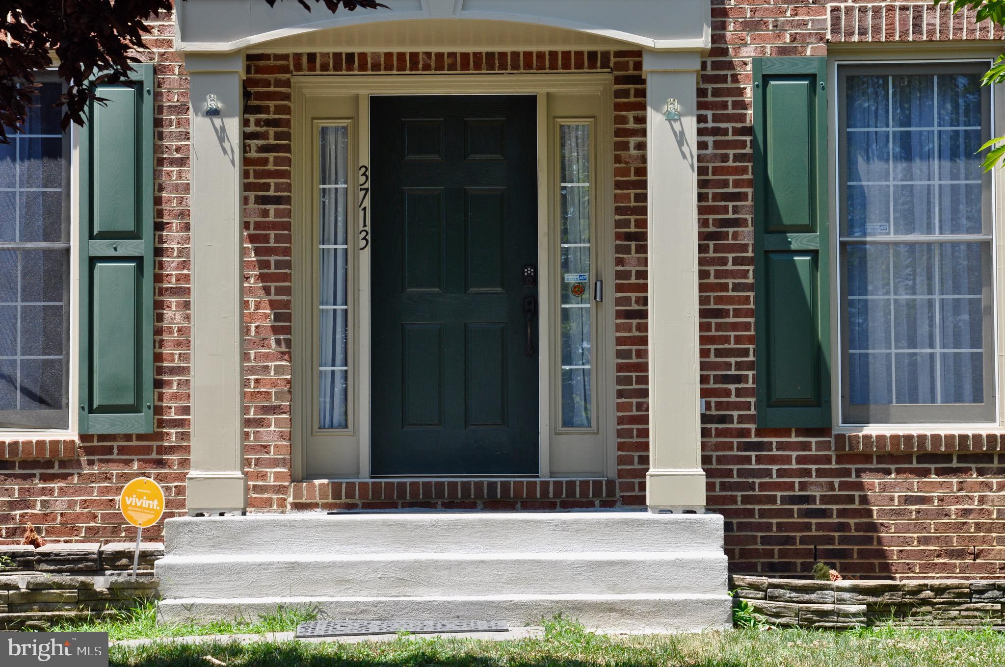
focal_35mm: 99
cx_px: 502
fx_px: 2760
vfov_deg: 13.8
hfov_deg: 20.6
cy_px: 334
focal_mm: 66
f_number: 8
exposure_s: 1/200
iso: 200
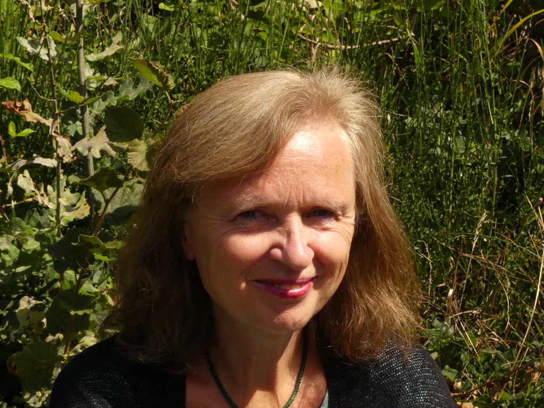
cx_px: 272
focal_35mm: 107
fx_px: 1682
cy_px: 204
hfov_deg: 18.4
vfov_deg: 13.8
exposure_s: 1/1300
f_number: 8
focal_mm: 19.2
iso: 800
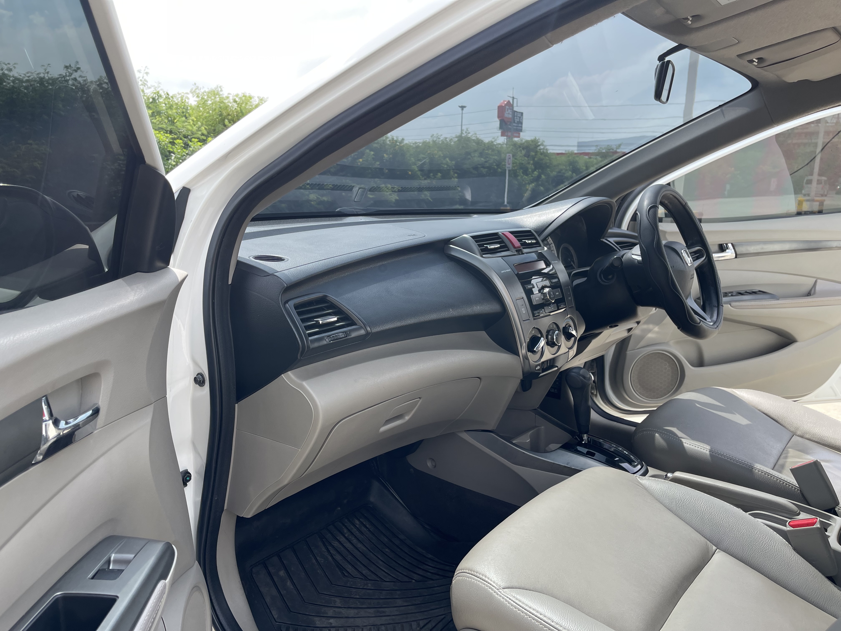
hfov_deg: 69.4
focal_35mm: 25
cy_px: 316
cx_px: 420
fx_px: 607
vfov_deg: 54.9
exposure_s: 1/1003
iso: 32
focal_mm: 5.1
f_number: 1.6
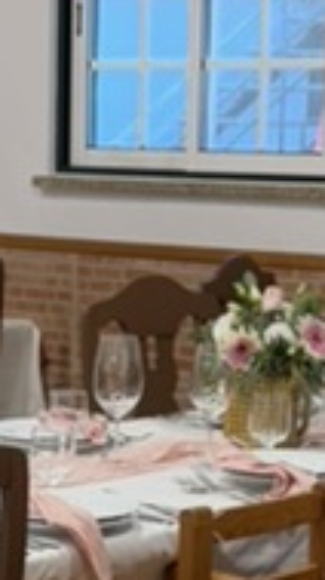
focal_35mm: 142
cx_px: 15
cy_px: 798
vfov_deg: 14.4
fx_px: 2180
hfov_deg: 8.5
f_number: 1.78
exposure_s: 1/50
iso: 125
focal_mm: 6.76
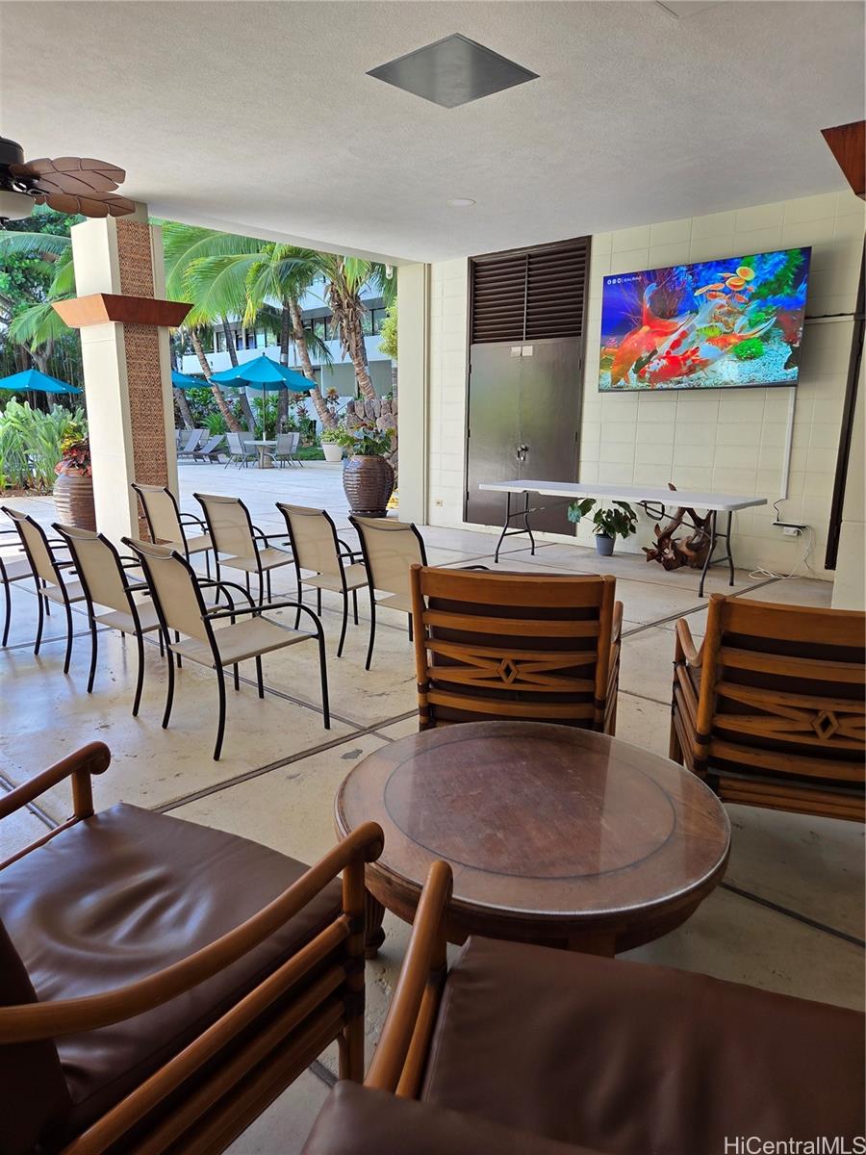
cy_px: 578
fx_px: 767
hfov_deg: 58.9
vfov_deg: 73.9
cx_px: 433
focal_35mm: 23
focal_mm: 5.4
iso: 40
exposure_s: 1/120
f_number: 1.8
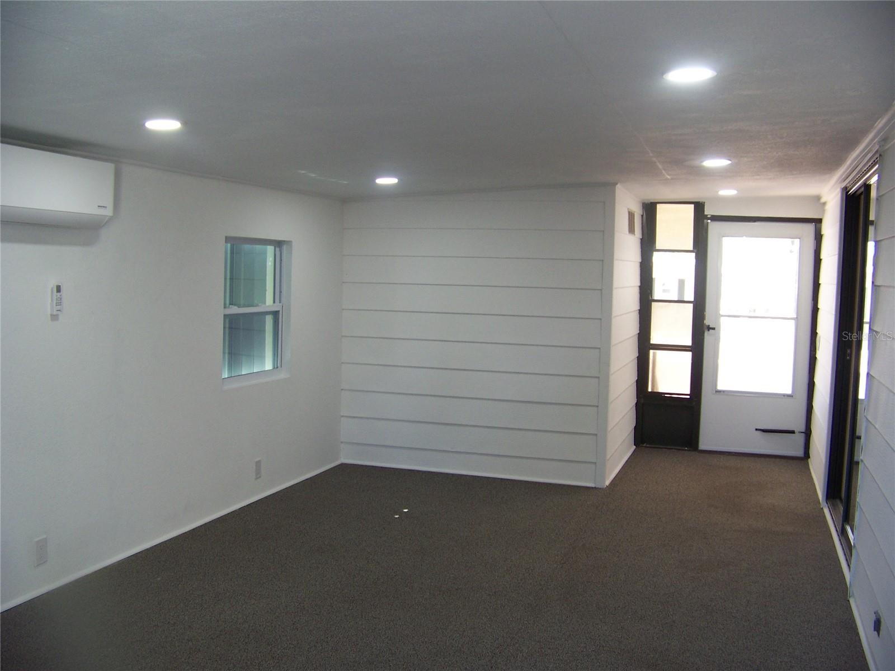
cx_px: 448
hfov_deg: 51.4
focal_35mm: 36
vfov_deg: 39.7
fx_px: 931
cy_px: 336
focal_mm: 5.85
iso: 80
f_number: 2.8
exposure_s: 1/30
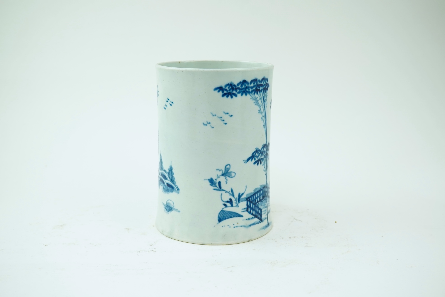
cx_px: 222
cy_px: 148
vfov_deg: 29.9
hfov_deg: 43.6
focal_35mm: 45
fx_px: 556
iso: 640
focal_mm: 30
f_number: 9
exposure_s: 1/60
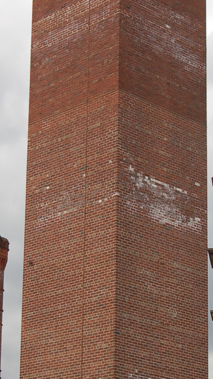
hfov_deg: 9.4
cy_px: 269
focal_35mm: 129
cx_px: 72
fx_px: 1296
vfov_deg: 16.6
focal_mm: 34
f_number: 9
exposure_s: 1/320
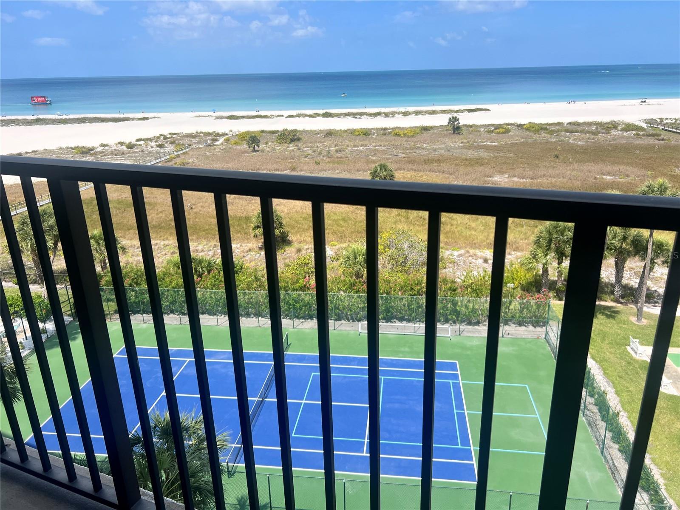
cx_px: 340
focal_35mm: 26
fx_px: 511
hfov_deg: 67.3
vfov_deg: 53.1
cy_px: 255
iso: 50
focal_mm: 5.7
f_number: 1.5
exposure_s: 1/3460
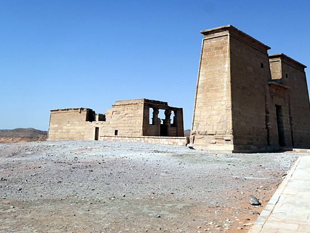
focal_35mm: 39
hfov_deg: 47.8
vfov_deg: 36.8
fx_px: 349
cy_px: 116
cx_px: 146
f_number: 3.7
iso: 200
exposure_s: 1/6400
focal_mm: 12.8
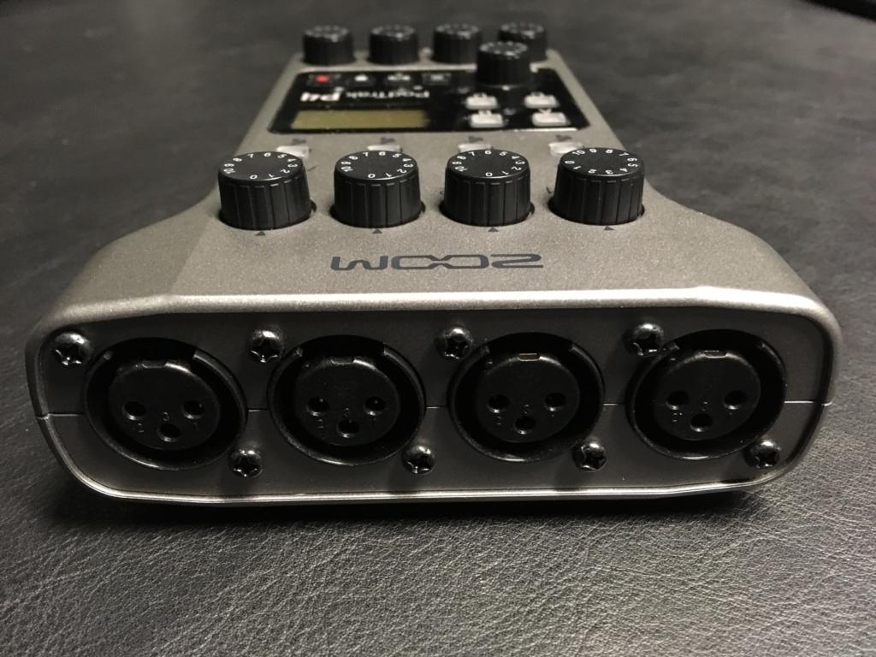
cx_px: 438
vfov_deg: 48.2
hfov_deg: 61.7
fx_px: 734
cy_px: 328
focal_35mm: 29
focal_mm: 4.15
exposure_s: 1/17
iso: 500
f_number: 2.2
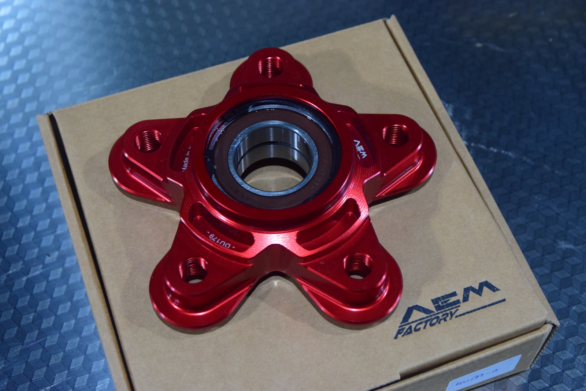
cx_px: 293
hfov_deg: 29.9
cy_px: 196
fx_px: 1099
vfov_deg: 20.2
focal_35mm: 68
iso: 2000
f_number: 5.6
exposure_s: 1/25
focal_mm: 45
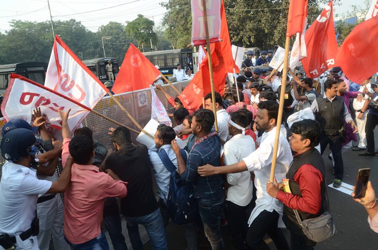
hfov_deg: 70.5
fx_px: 267
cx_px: 189
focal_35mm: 26
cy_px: 125
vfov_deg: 50.2
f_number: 8
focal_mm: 17
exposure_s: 1/200
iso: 400
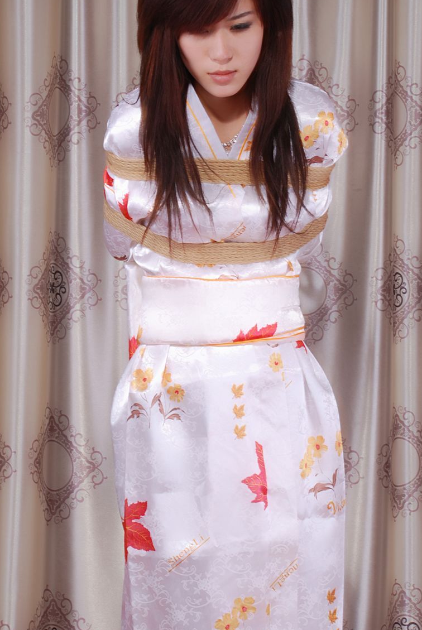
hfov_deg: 13.5
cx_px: 214
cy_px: 244
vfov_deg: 20.0
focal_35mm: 102
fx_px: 1788
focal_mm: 48
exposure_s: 1/8
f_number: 8
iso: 100
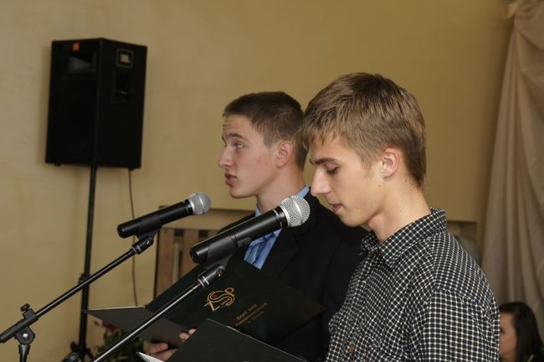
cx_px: 272
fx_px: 1359
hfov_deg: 22.6
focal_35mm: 90
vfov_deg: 15.2
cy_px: 181
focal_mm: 60
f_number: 9
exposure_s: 1/160
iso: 400
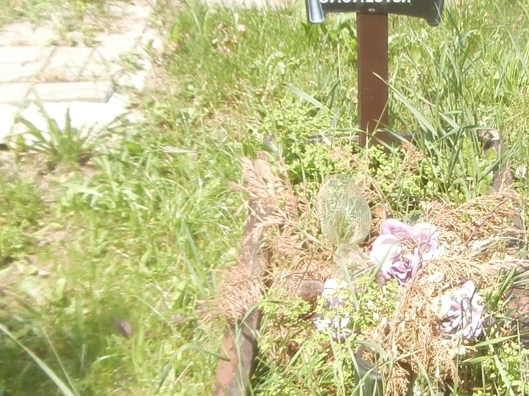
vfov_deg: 18.9
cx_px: 434
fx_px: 1192
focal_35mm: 78
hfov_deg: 24.6
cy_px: 222
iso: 100
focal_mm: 4.2
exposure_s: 1/320
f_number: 3
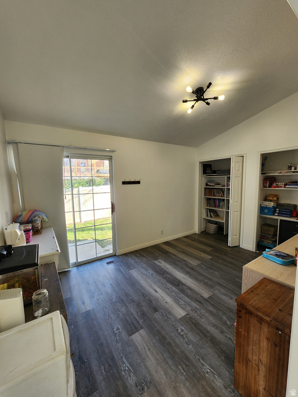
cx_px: 149
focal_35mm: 13
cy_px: 198
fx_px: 149
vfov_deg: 106.2
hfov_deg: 89.9
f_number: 2.2
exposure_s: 1/60
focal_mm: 2.2
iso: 64
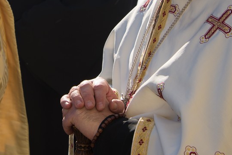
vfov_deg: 6.3
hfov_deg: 9.4
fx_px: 1405
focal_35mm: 218
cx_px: 81
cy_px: -24
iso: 125
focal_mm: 82
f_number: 8
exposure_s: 1/250
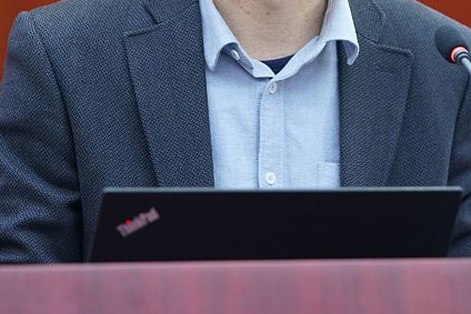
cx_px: 339
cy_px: -87
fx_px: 5483
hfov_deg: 4.9
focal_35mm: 419
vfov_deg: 3.3
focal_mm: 148
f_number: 2.8
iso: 1250
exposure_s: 1/250
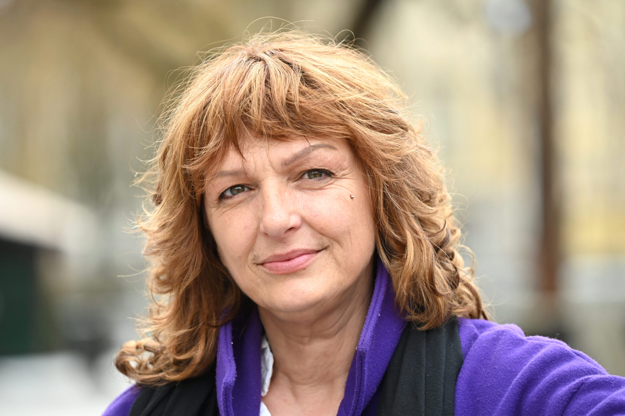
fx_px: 3470
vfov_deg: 6.9
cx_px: 312
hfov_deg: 10.3
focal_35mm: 200
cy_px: 208
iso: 1250
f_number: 4
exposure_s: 1/1250
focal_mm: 200
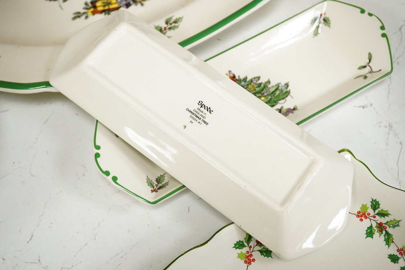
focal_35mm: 45
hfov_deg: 43.6
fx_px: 506
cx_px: 202
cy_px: 135
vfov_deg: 29.9
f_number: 7.1
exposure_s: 1/200
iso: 2500
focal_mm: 30
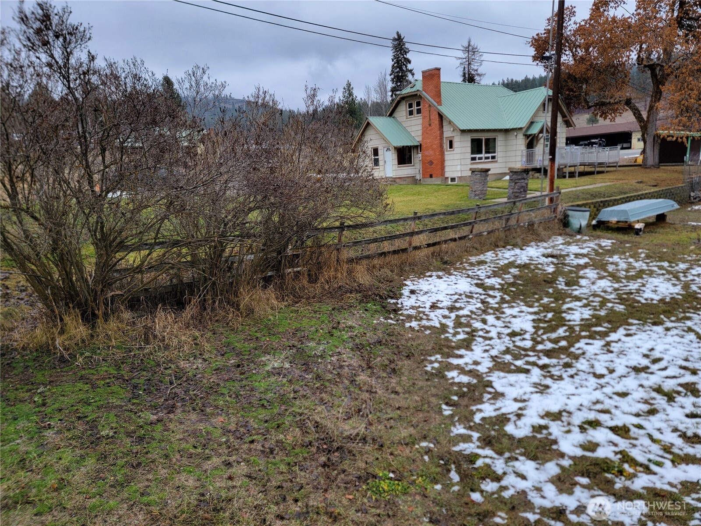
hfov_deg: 71.6
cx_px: 350
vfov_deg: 56.8
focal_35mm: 24
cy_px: 263
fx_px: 486
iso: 32
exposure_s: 1/120
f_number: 1.8
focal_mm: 6.7
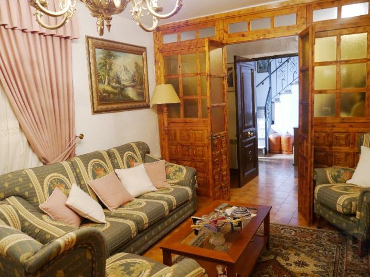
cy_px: 138
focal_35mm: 28
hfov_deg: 63.5
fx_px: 299
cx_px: 185
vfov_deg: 49.7
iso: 1600
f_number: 3.5
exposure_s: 1/15
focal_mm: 14
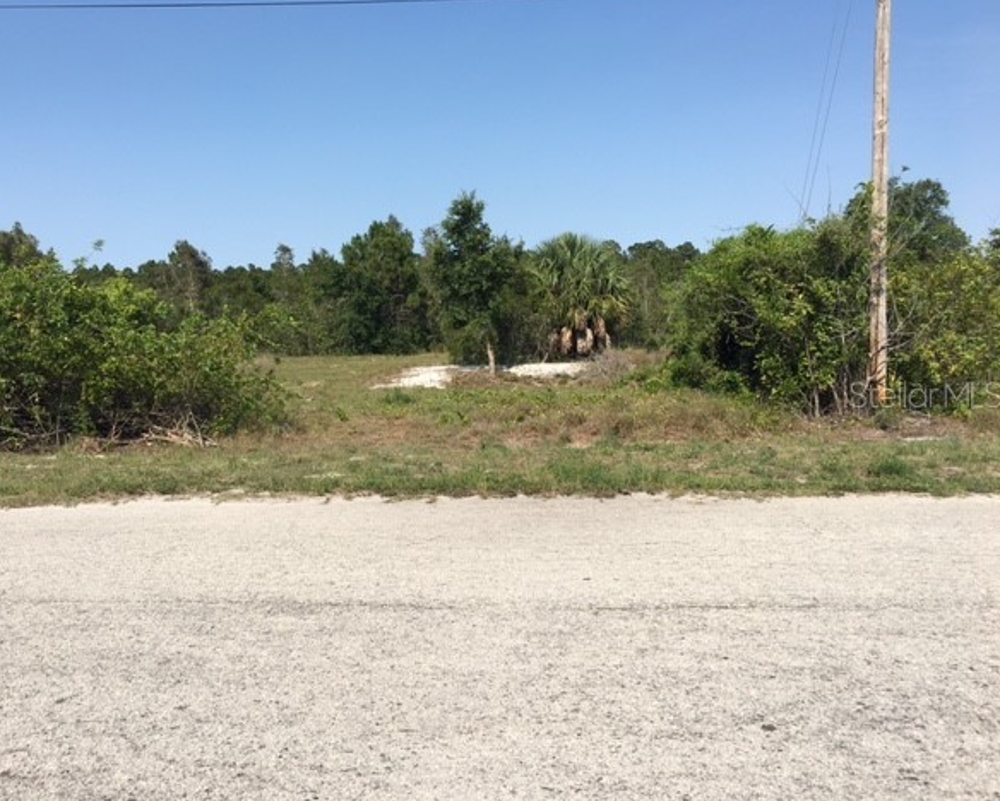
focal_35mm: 31
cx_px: 462
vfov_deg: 47.2
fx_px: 918
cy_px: 394
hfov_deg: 57.1
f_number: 2.2
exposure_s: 1/1789
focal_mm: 4.15
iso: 25
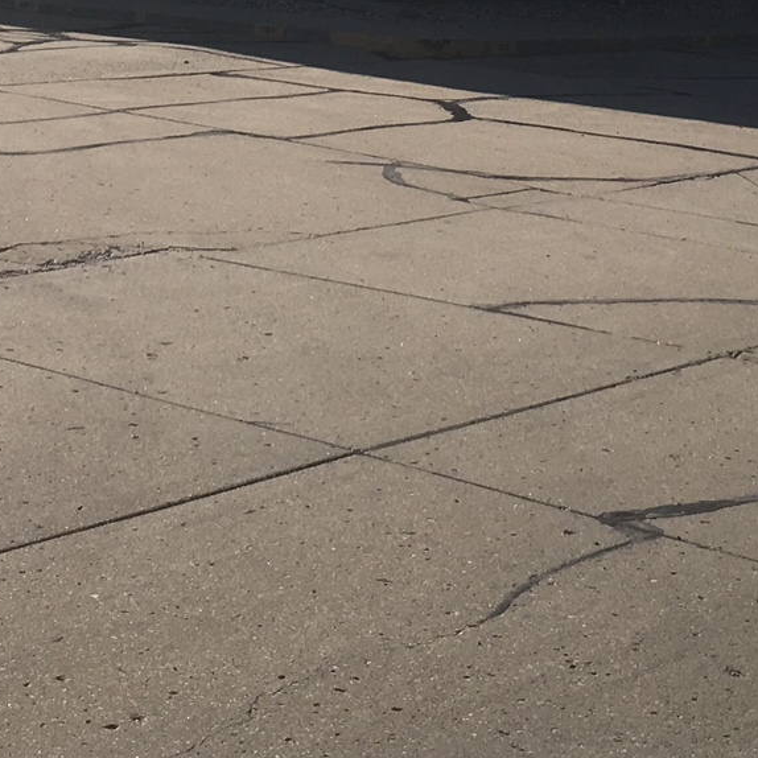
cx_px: 382
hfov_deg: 19.3
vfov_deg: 18.3
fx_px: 2230
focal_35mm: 90
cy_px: -155
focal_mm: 4.15
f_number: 2.2
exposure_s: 1/2747
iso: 25
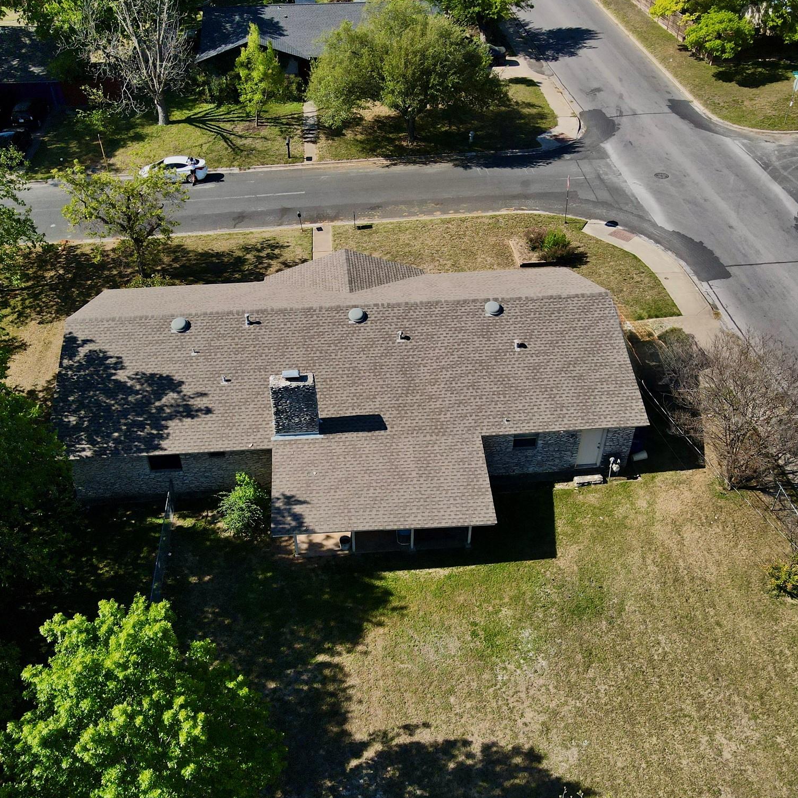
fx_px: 756
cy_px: 404
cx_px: 365
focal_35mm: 29
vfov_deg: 55.6
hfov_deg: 55.6
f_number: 2.8
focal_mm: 4.5
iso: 100
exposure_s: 1/1600
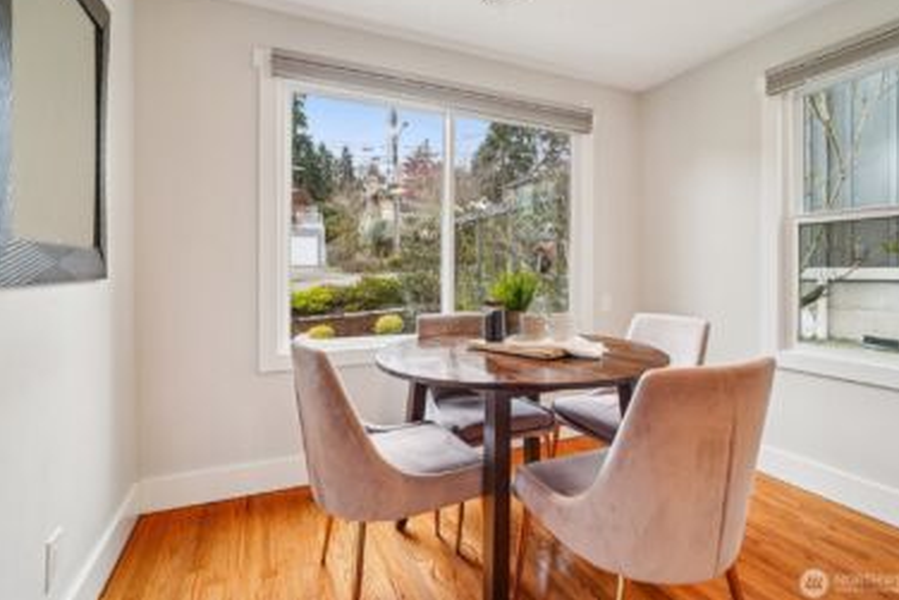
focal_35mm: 17
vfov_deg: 70.4
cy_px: 286
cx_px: 459
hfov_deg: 93.2
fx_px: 425
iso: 1600
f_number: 8
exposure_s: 1/80
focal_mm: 16
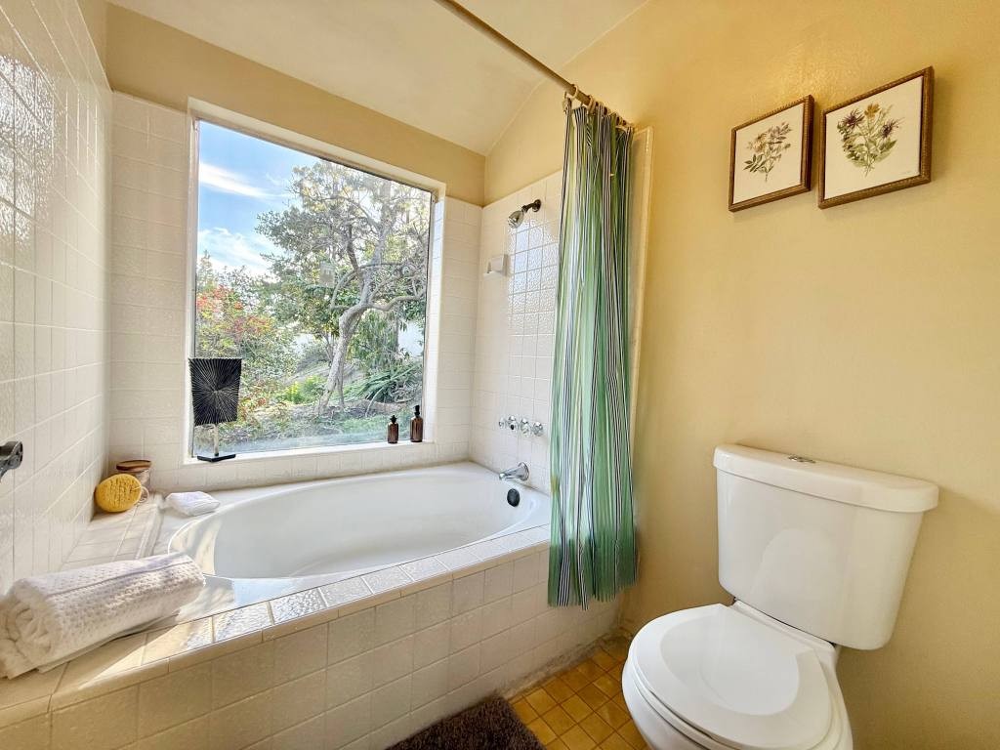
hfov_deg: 102.1
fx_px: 404
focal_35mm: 14
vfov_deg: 85.7
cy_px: 375
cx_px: 500
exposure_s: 1/162
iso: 64
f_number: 2.2
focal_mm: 2.22
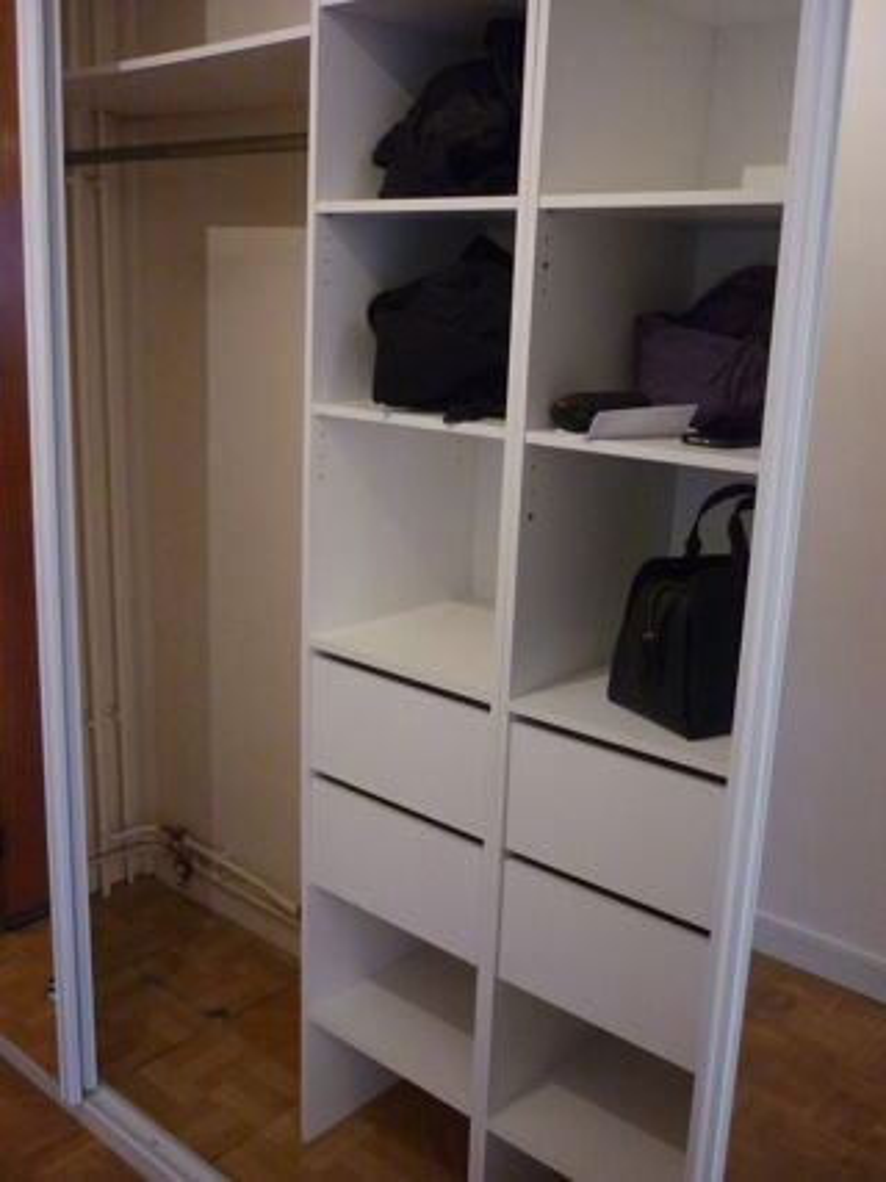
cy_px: 591
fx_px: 1127
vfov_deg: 55.4
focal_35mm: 33
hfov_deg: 42.9
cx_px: 443
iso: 400
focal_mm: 5.5
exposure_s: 1/20
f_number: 2.8
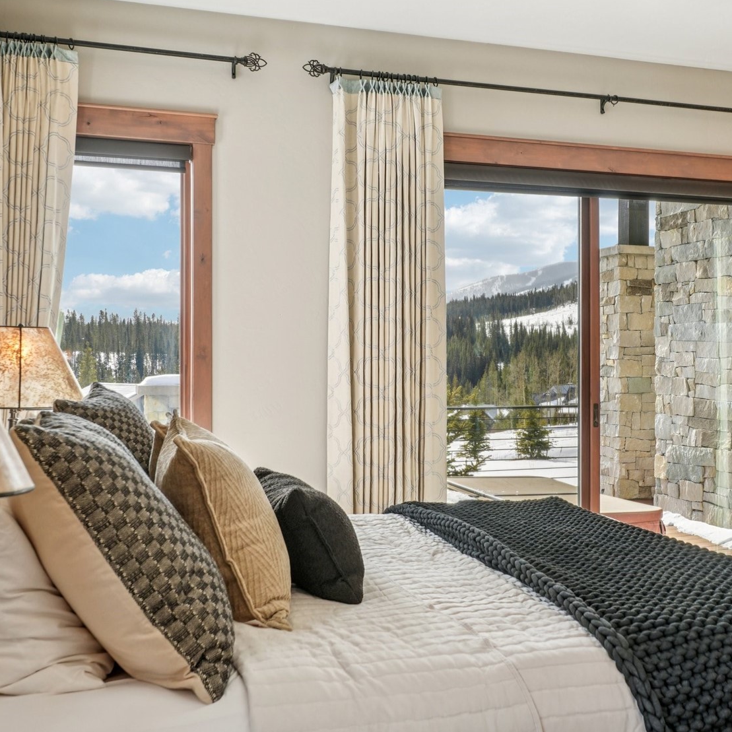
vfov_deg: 42.8
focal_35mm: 39
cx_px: 452
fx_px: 933
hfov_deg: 42.5
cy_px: 371
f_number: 8
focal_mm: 20
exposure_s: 1/200
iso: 100
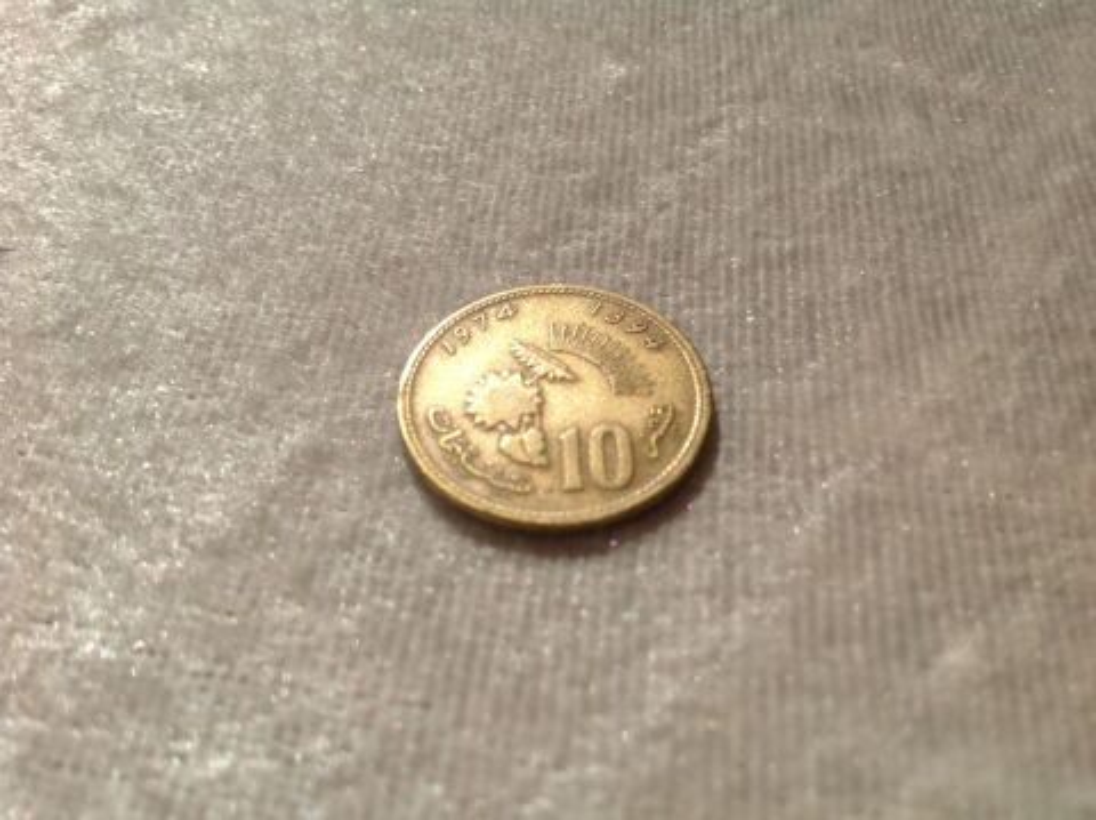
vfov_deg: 40.6
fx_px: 1107
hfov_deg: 52.7
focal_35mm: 35
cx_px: 548
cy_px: 410
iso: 50
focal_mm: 4.28
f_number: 2.4
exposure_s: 1/6061
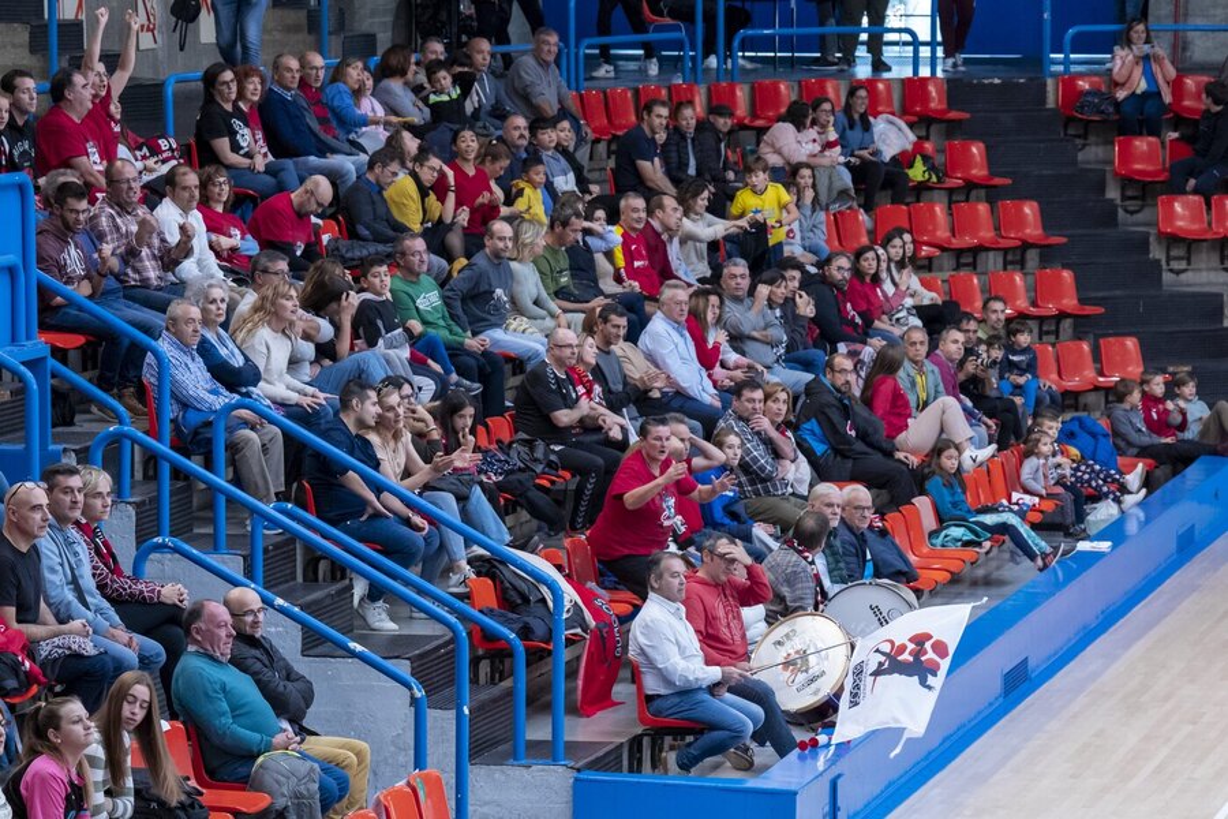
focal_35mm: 172
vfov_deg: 8.0
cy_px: 410
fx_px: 5867
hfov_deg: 11.9
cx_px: 614
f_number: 6.3
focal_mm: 115
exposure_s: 1/320
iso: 5000
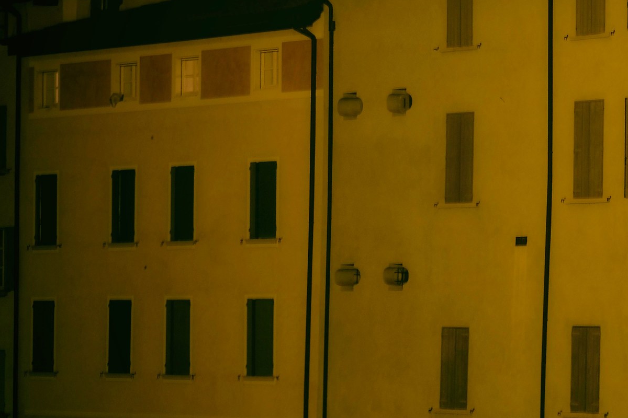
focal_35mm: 168
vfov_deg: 8.2
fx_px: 2930
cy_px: 198
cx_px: 570
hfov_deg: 12.1
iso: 400
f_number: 1.2
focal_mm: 56
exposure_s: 1/10
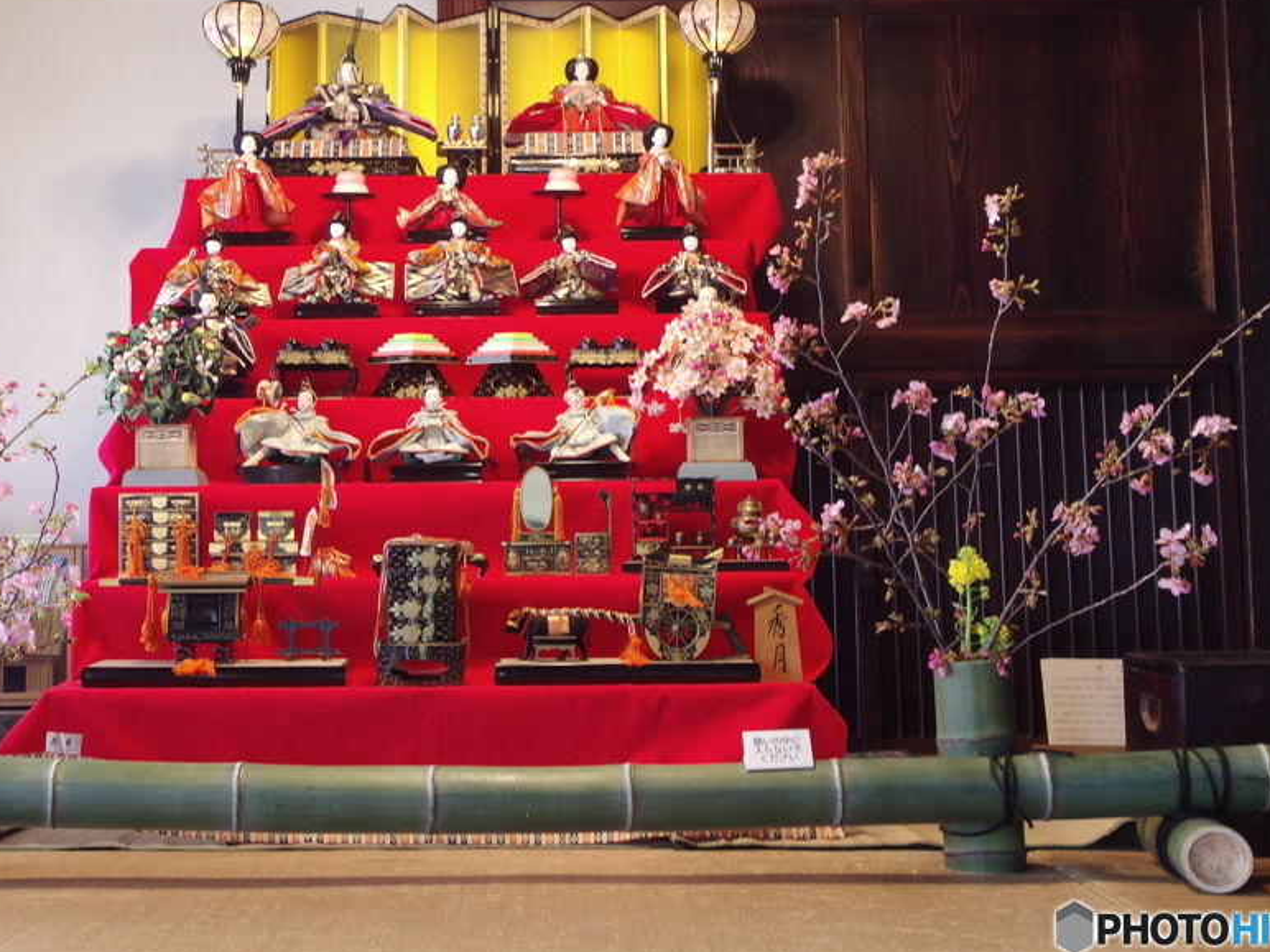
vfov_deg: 23.9
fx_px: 2238
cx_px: 500
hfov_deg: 31.6
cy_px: 344
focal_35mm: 61
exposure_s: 1/8
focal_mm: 9.8
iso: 200
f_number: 4.5
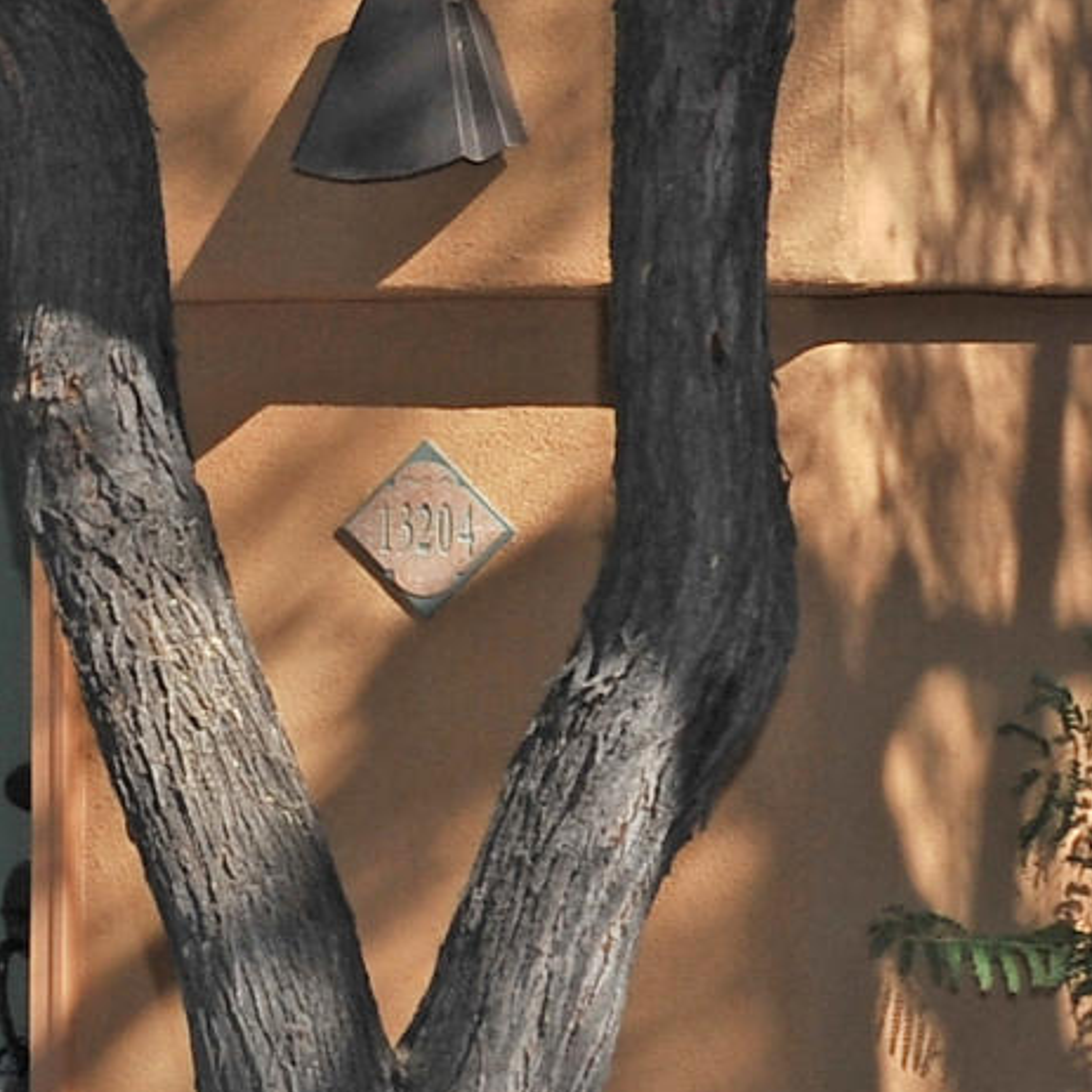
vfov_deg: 13.2
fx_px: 4711
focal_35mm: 132
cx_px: -2050
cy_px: 311
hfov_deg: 10.2
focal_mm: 24
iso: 320
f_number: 14
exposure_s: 1/320
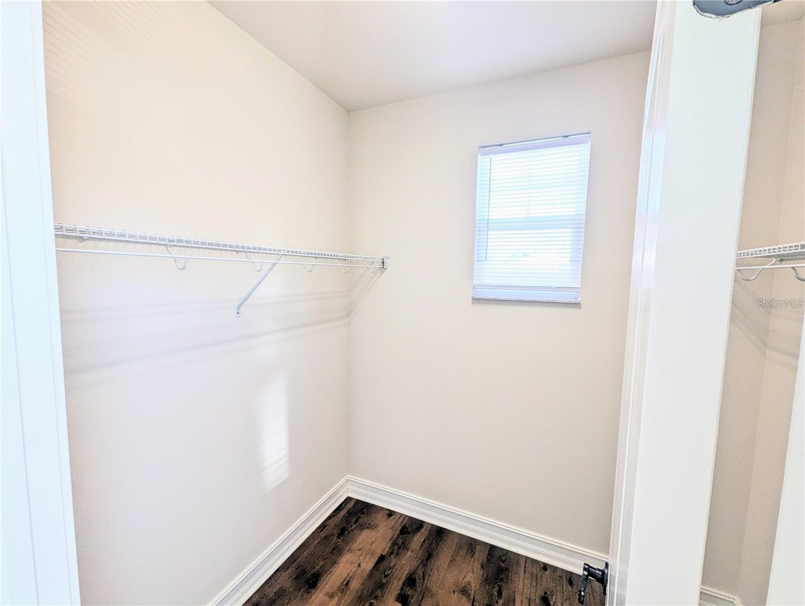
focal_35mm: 13
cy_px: 303
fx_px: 303
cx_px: 402
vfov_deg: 90.1
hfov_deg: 106.1
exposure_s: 1/78
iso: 154
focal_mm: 1.95
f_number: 2.2
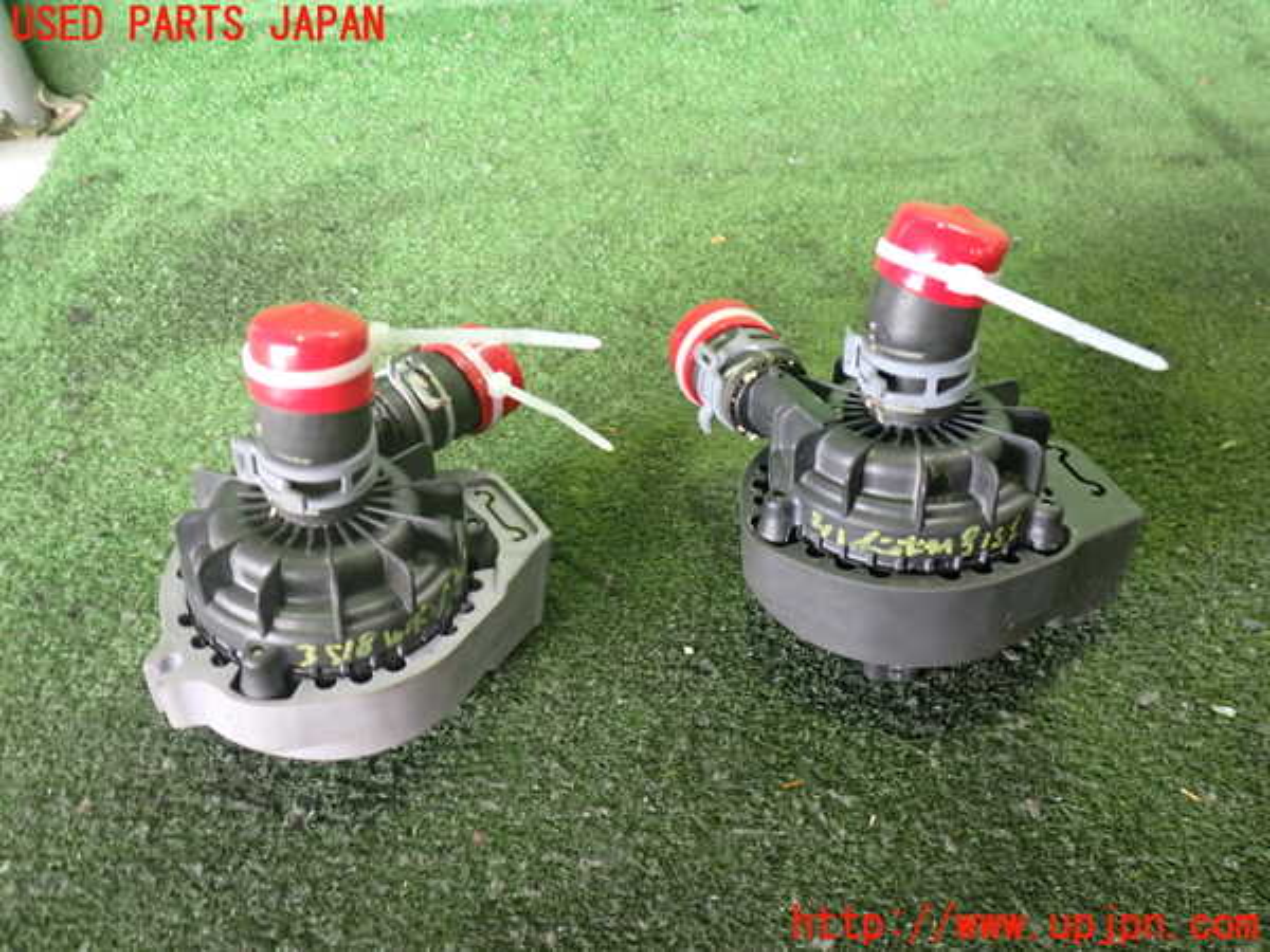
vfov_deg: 46.8
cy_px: 476
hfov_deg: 60.0
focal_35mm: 30
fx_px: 1101
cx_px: 635
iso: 640
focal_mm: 5.4
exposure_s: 1/40
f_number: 2.3
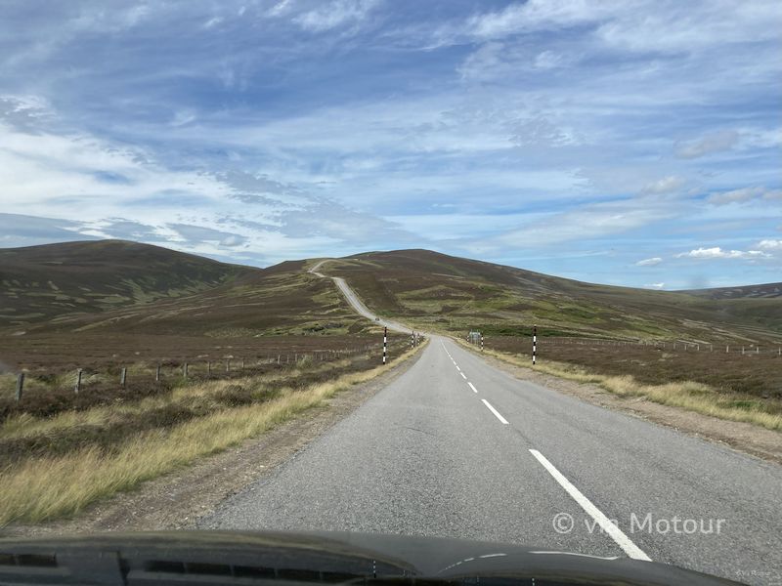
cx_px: 391
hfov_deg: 63.4
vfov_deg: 49.7
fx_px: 633
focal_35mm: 28
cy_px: 293
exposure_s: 1/1845
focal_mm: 3.99
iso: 20
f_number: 1.8
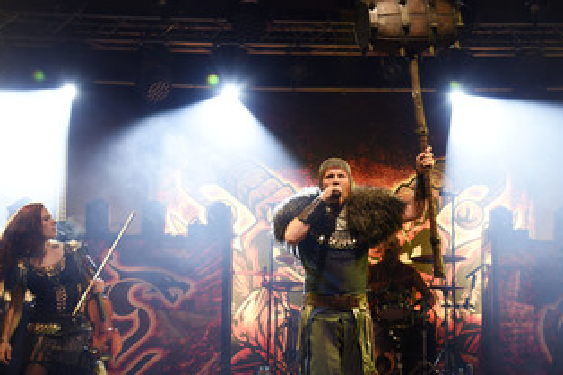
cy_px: 248
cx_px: 363
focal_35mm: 66
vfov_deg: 20.5
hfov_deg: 30.4
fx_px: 1032
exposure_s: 1/60
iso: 1000
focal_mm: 46
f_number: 5.6
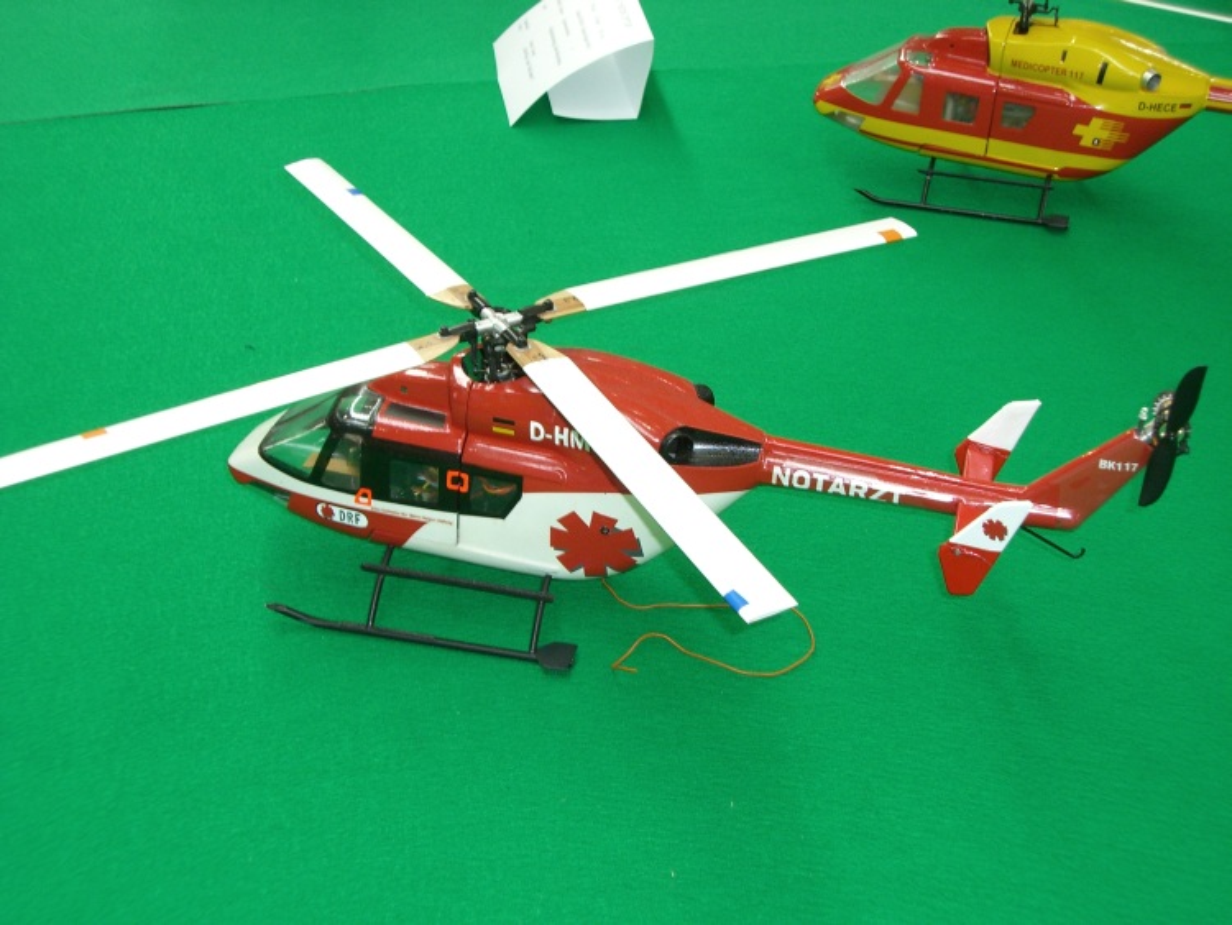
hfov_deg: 34.9
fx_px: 1958
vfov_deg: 26.6
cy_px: 462
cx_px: 616
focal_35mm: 55
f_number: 3.3
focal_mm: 9
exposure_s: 1/60
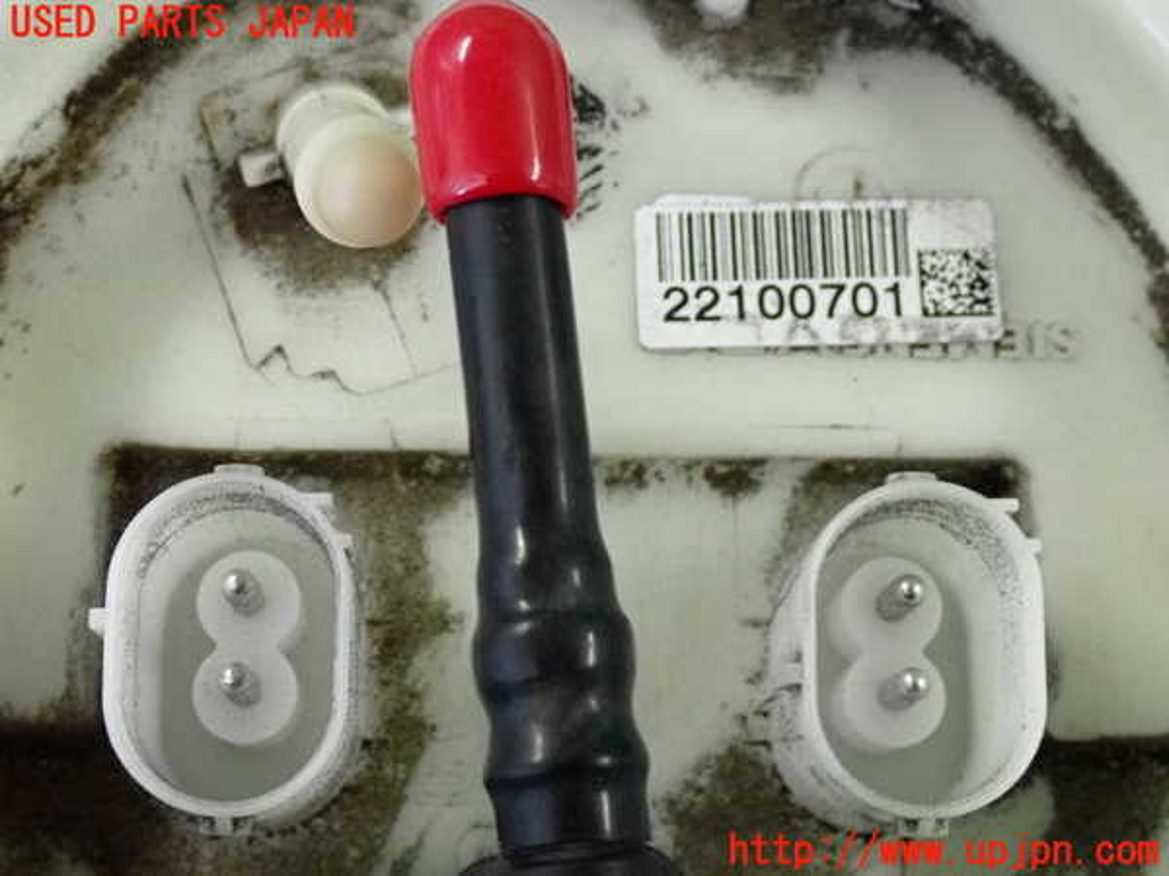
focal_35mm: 62
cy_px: 438
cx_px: 584
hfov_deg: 31.2
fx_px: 2094
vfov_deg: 23.7
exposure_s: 1/125
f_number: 3.6
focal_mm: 11.09
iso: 2000
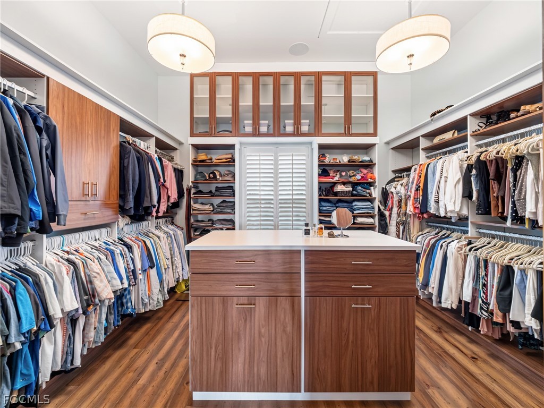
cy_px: 204
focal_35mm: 14
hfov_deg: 102.1
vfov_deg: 85.7
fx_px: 220
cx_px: 272
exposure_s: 1/3
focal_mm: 7
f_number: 7.1
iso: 200
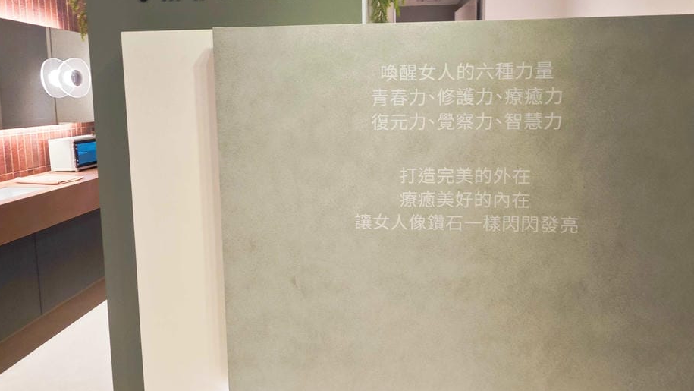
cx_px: 360
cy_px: 132
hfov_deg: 86.6
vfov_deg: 54.8
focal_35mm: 20
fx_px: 368
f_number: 1.8
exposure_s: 1/40
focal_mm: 2.03
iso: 64
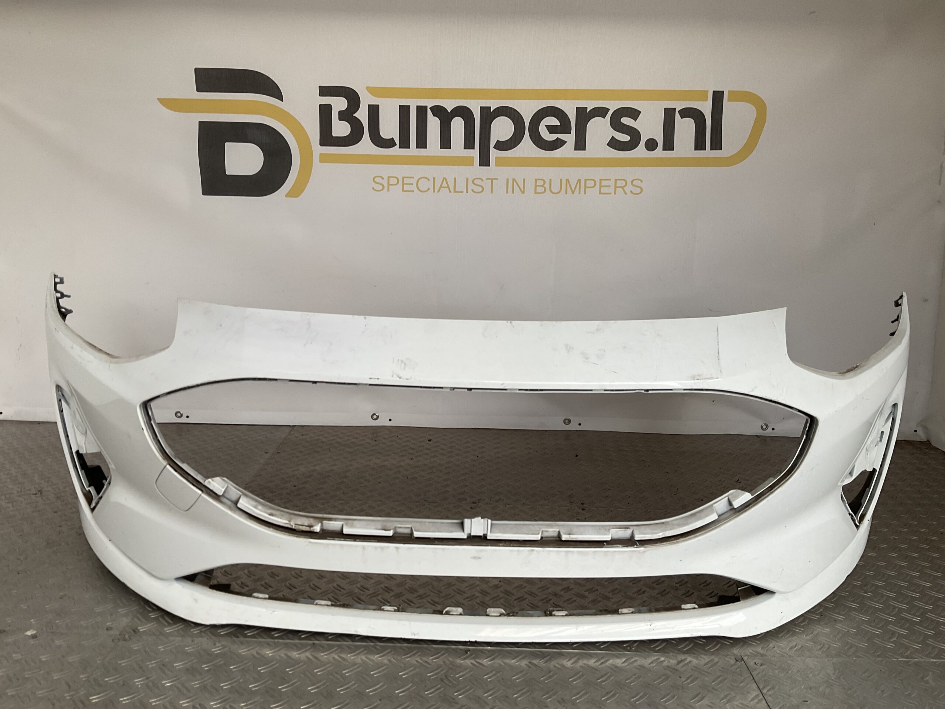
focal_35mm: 29
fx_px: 792
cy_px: 354
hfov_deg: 61.7
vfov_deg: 48.2
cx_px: 472
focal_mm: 3
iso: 40
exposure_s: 1/100
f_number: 1.8
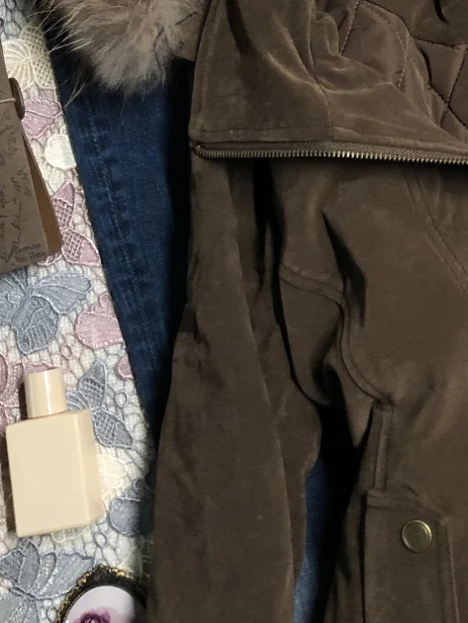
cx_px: 413
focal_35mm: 64
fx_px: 1153
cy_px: 31
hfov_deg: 22.4
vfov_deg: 28.7
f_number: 1.8
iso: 40
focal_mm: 3.99
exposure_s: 1/25
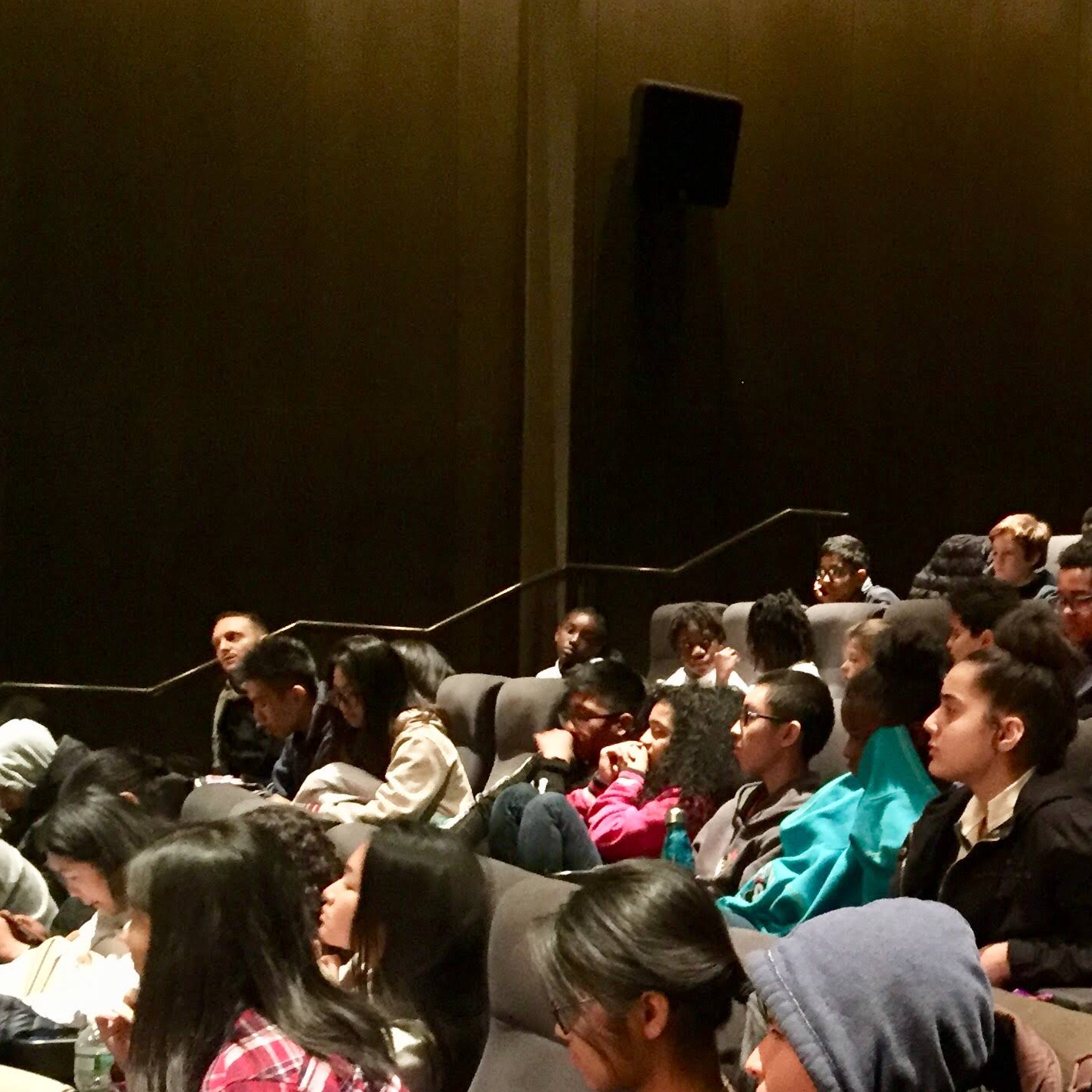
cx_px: 991
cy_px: 870
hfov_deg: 27.9
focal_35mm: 59
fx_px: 2106
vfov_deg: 28.5
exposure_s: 1/15
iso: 640
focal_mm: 4.15
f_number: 2.2
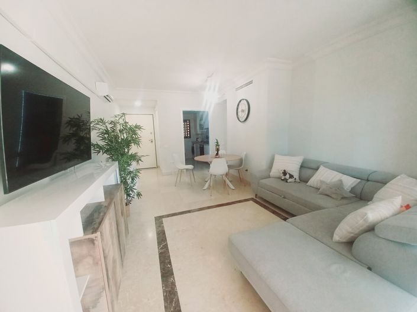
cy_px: 156
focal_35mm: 13
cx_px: 208
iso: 80
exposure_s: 1/50
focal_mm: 1.42
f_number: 2.2
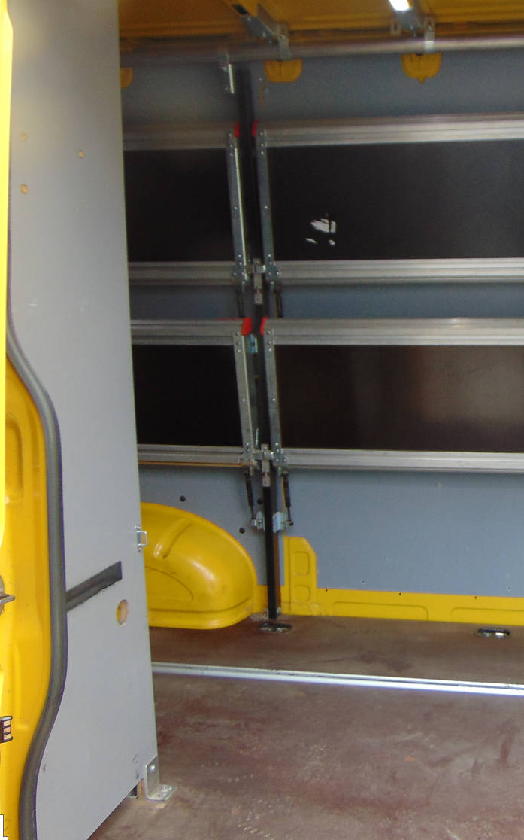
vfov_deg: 51.6
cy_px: 418
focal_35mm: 38
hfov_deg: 32.5
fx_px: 869
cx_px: 428
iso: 80
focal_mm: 4.5
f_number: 3
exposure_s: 1/320
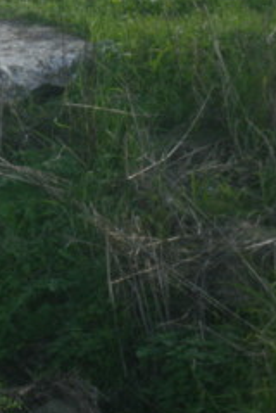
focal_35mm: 228
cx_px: -107
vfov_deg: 9.0
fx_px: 2614
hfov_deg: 6.0
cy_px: 151
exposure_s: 1/125
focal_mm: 18.6
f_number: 5.9
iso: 100
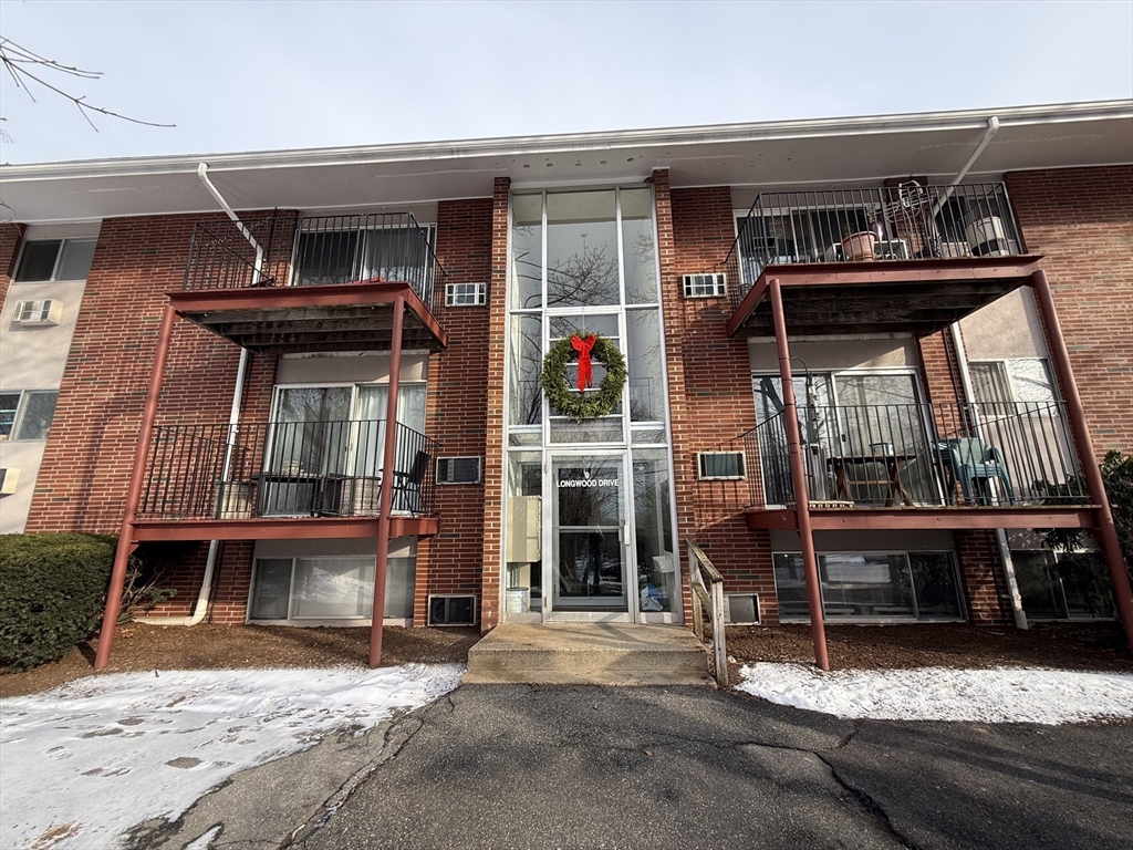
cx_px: 566
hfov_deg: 102.1
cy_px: 425
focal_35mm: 14
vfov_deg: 85.7
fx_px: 458
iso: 50
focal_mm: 2.22
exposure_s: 1/351
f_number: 2.2
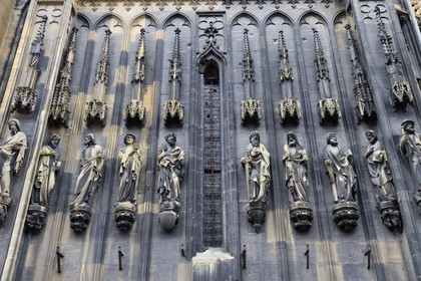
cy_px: 140
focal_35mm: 36
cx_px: 210
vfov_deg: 36.9
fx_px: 421
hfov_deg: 53.1
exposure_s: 1/60
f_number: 5
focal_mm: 36
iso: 400
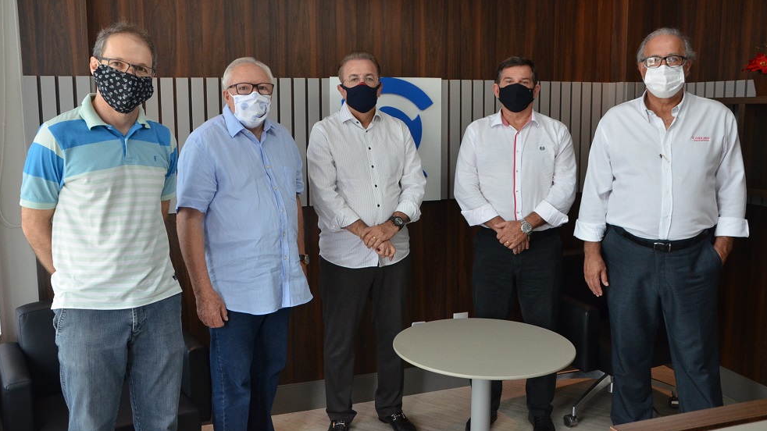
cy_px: 181
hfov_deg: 58.7
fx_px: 682
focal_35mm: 34
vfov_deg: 35.0
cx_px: 388
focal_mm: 21
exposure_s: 1/160
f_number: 6.3
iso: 1250
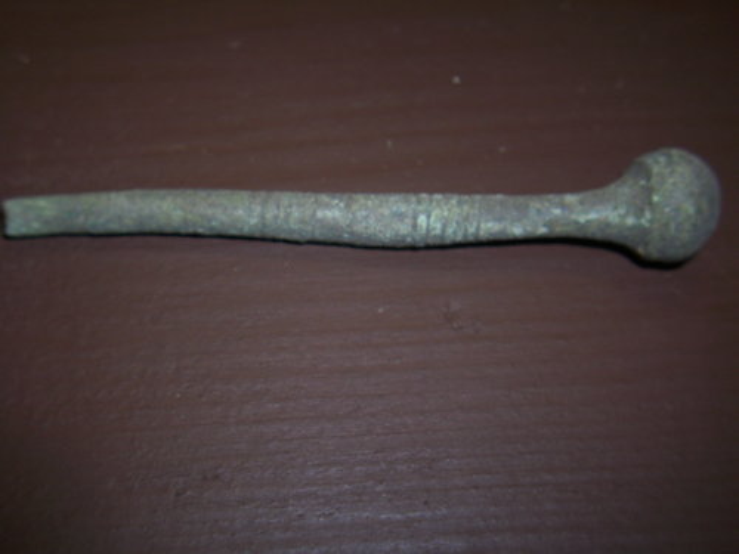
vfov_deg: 36.8
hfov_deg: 47.9
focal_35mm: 39
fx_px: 833
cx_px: 370
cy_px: 277
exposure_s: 1/60
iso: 50
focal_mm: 7.6
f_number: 3.1
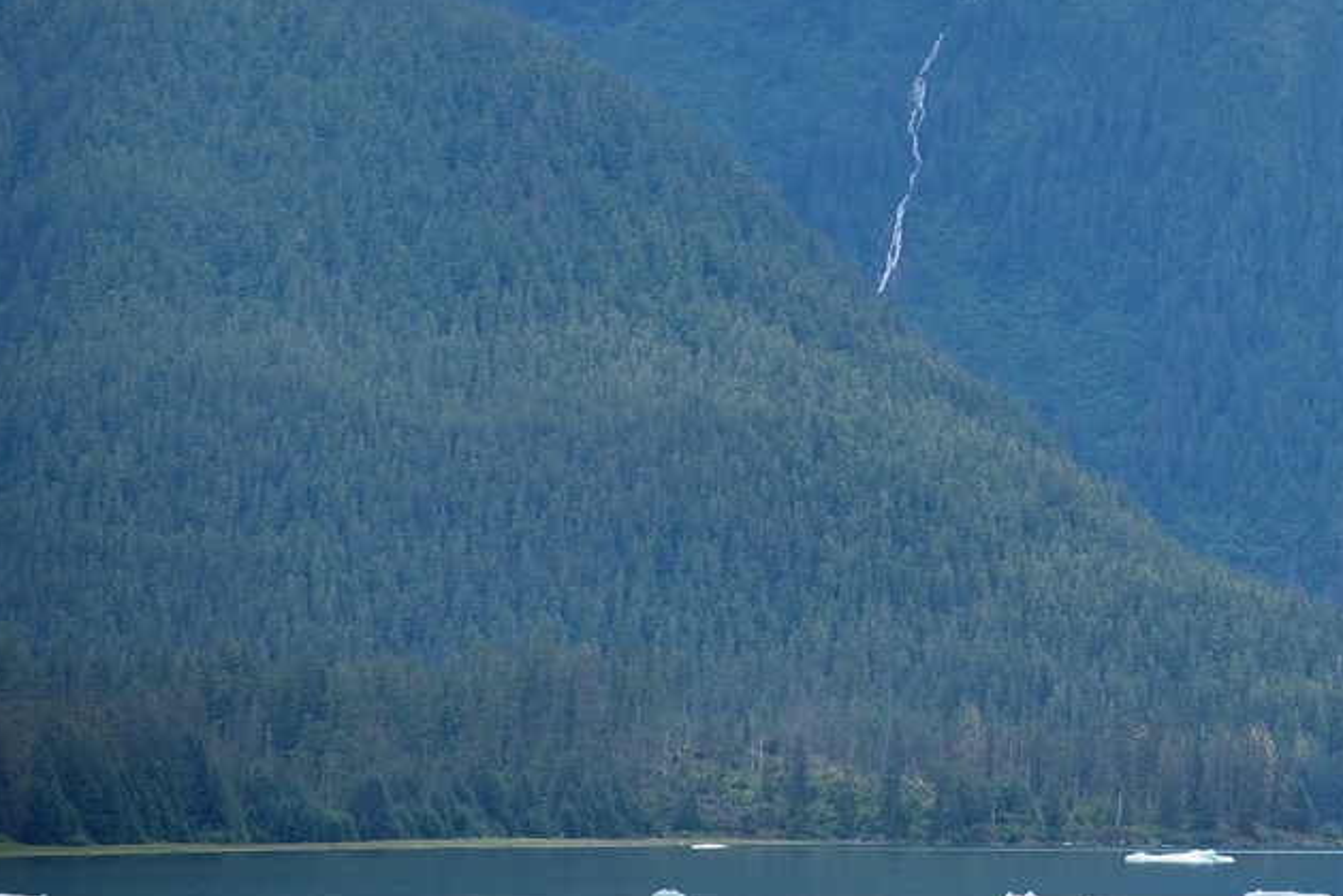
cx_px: 1162
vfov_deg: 4.8
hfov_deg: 7.2
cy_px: 149
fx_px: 10636
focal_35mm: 285
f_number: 5.6
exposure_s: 1/320
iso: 100
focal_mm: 140
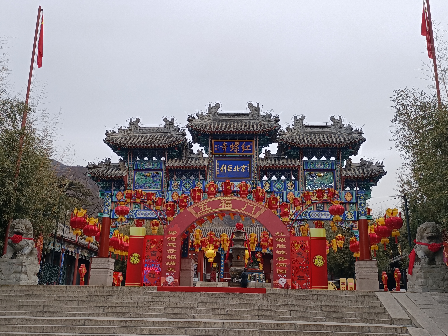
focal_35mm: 37
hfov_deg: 50.1
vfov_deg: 38.7
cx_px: 224
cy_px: 168
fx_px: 479
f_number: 1.8
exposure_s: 1/298
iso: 100
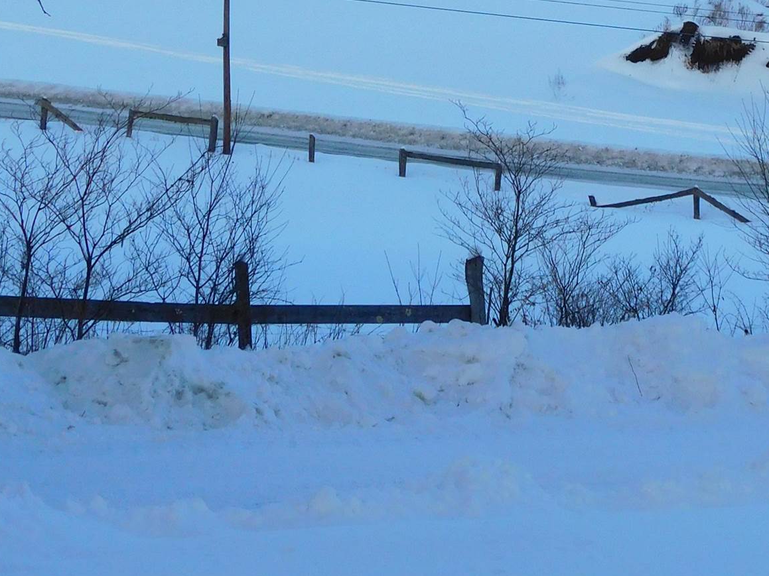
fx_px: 2355
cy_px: -138
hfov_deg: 18.4
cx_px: 618
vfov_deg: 13.5
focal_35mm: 106
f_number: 3.6
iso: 125
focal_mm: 7.1
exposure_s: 1/500
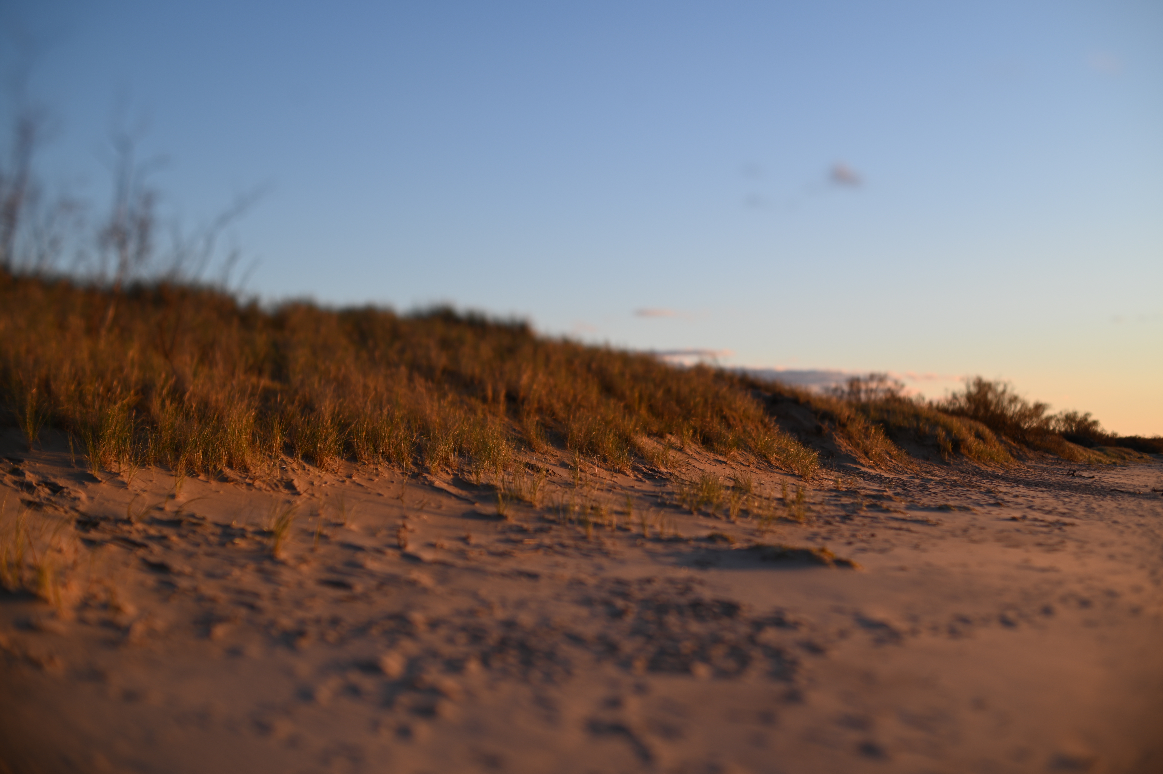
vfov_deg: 27.0
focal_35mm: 50
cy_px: 387
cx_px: 582
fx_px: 1614
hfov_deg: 39.6
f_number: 1.4
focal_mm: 50
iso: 100
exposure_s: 1/1000
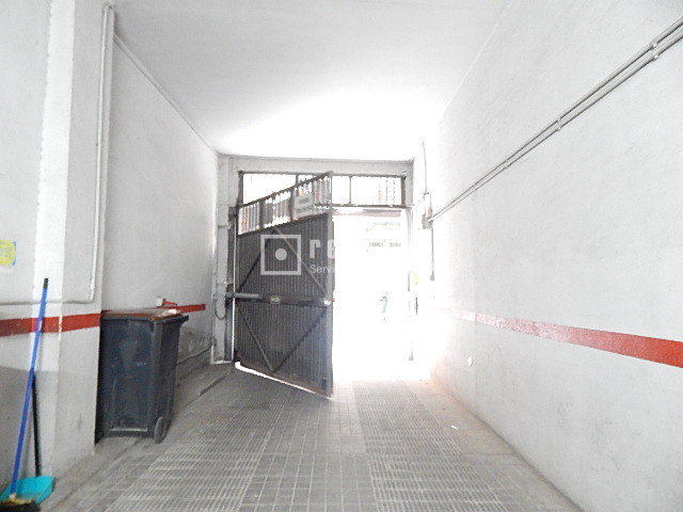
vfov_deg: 61.1
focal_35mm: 22
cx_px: 342
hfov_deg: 76.4
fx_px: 434
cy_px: 256
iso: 800
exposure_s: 1/3
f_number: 3
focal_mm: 4
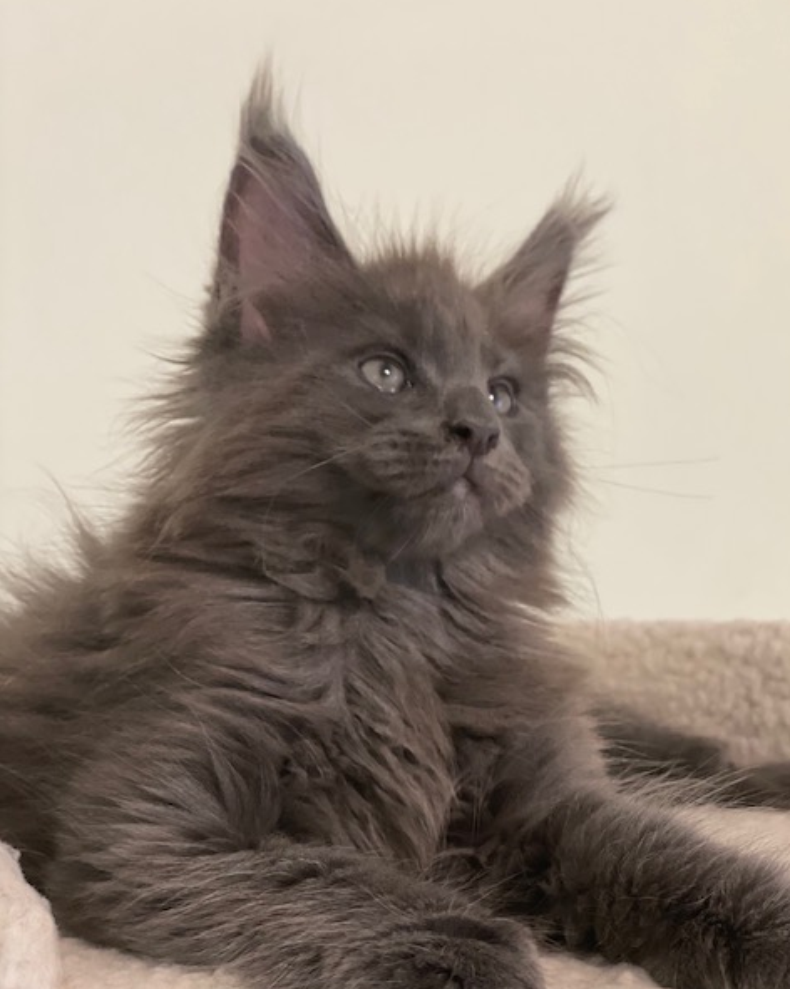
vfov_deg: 34.2
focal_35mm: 55
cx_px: 400
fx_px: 1609
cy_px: 524
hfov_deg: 27.6
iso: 320
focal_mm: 6
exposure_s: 1/30
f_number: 2
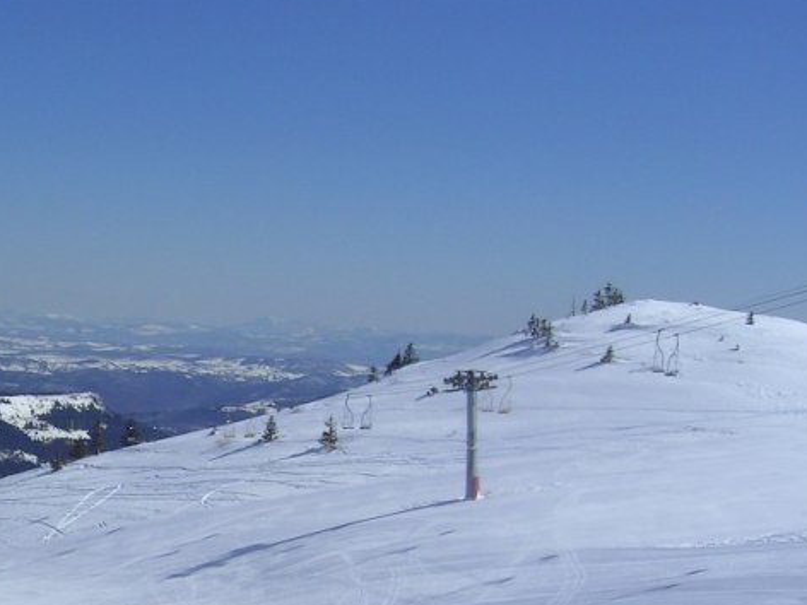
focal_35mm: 61
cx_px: 147
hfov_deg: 30.8
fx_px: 1422
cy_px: 501
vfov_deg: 23.6
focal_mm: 5.6
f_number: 4.8
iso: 50
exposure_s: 1/1608
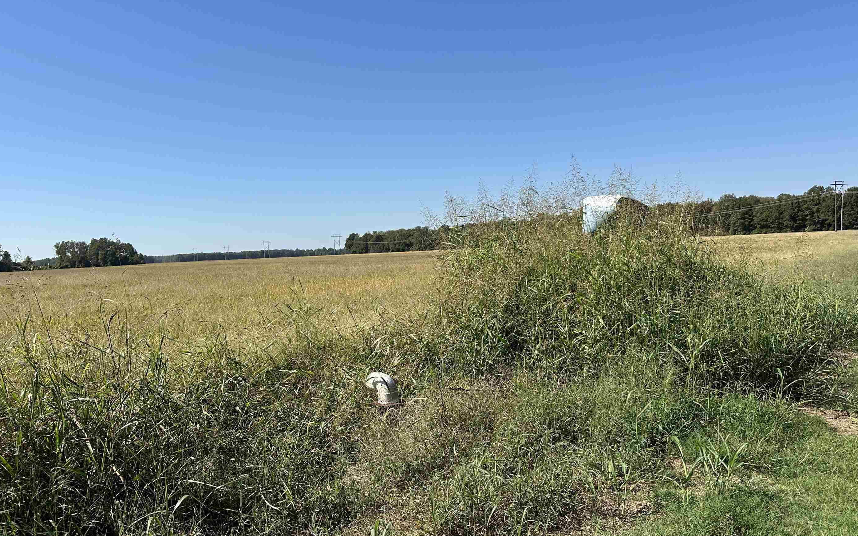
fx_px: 655
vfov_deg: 44.4
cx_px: 425
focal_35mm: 28
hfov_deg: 66.5
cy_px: 309
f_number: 1.78
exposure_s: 1/4348
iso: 80
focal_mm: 6.86
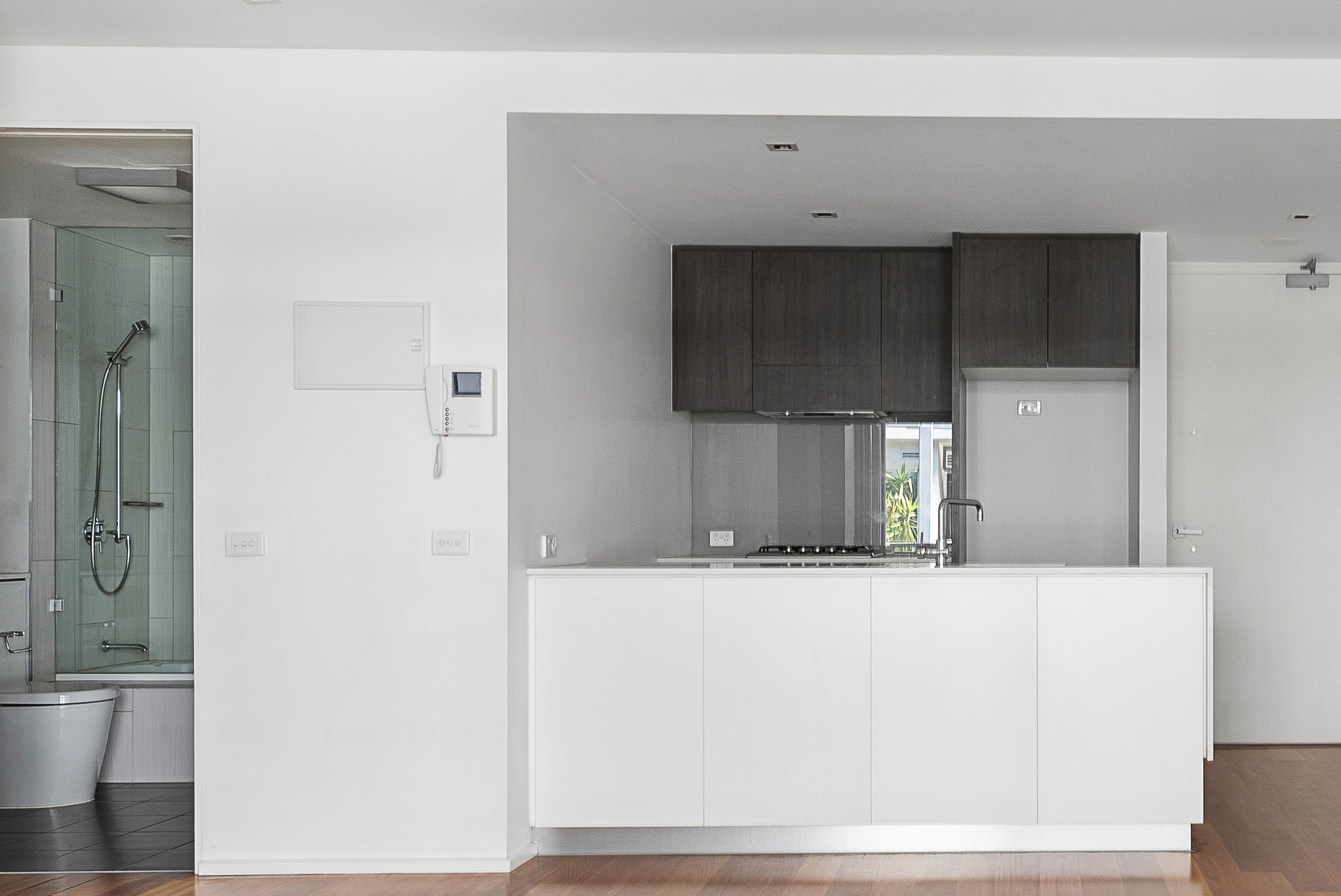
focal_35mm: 38
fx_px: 1416
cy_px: 506
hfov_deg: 48.2
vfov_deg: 35.1
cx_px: 1047
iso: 100
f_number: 9
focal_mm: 15
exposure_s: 1/4
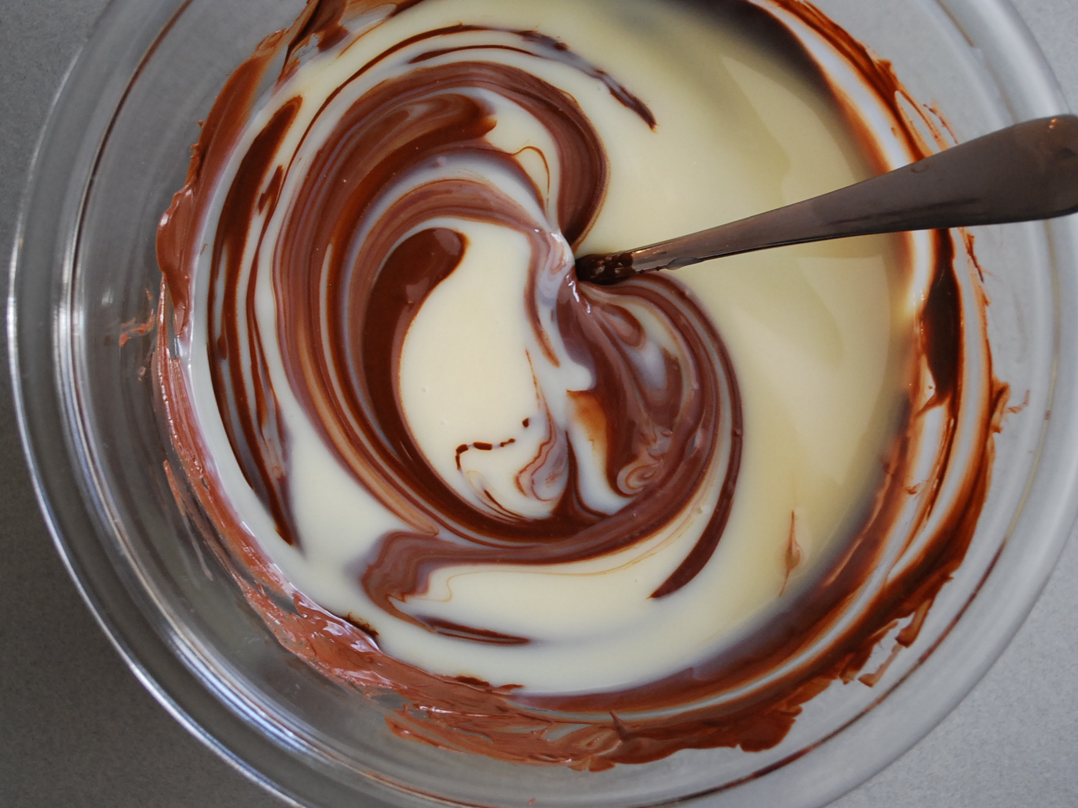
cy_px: 410
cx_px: 496
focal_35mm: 46
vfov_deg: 31.5
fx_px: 1432
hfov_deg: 41.2
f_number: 4.5
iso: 800
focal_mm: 28
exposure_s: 1/30
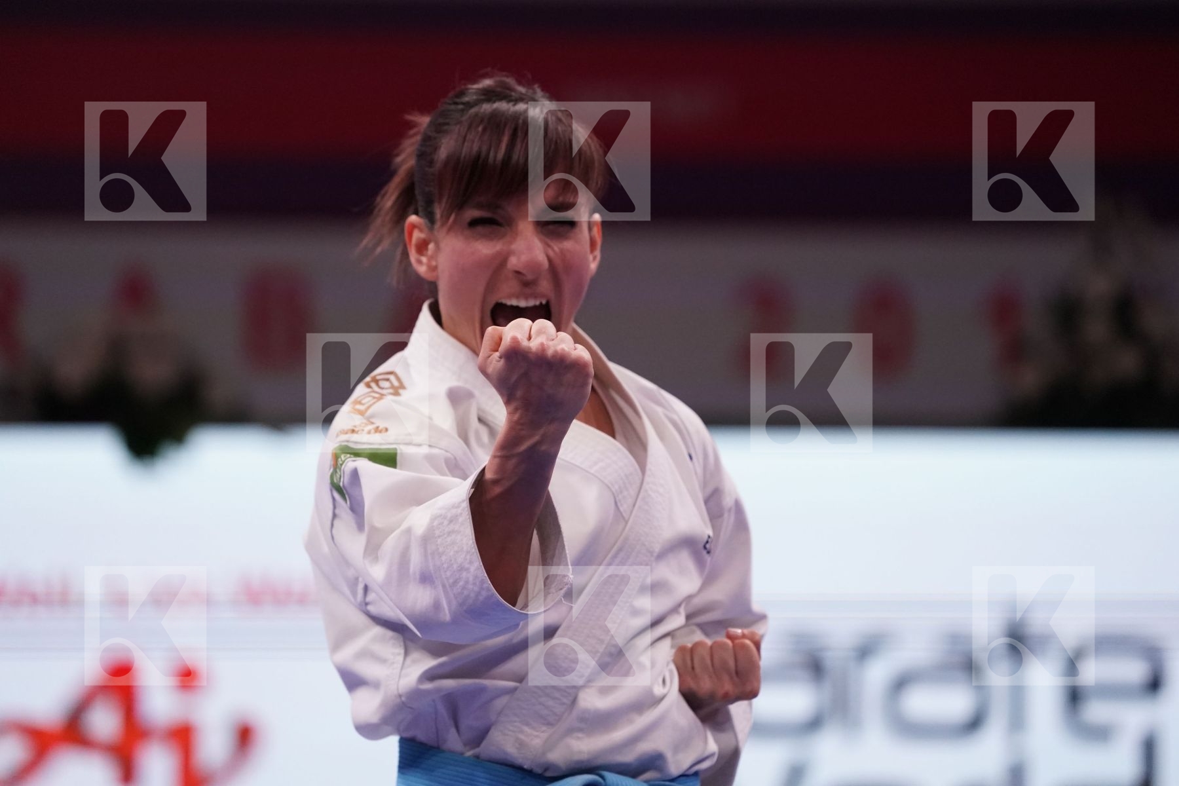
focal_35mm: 336
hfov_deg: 6.1
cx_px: 590
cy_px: 393
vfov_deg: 4.1
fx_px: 11003
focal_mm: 336
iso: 6400
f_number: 5.6
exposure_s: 1/500
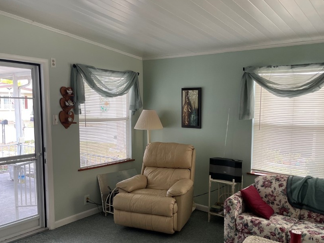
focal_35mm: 33
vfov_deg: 42.7
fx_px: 309
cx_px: 171
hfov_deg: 55.3
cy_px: 146
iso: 64
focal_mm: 4.2
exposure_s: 1/120
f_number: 1.6
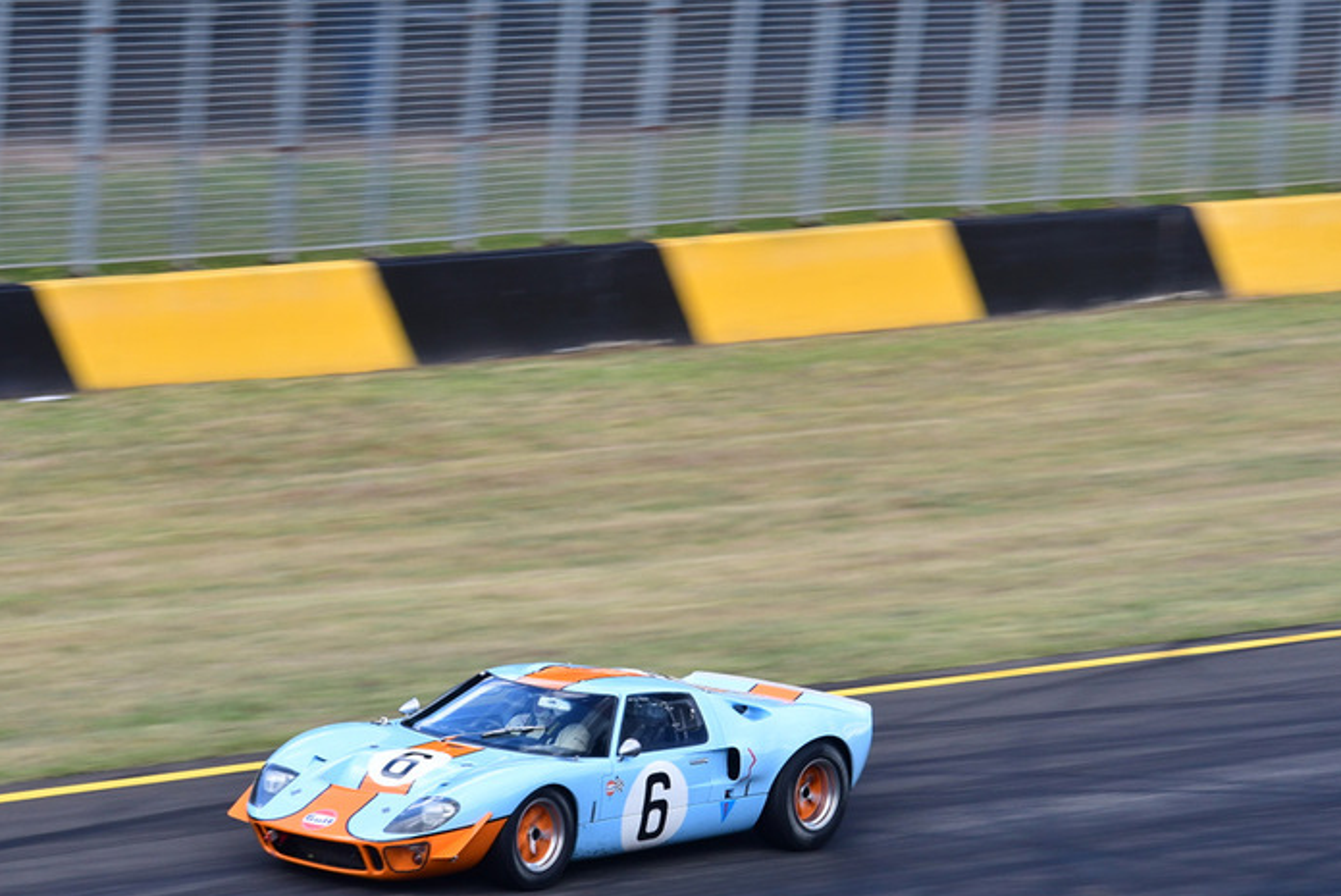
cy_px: 499
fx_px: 8349
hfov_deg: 9.2
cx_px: 611
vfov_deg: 6.1
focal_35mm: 224
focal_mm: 130
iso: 640
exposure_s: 1/250
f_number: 10
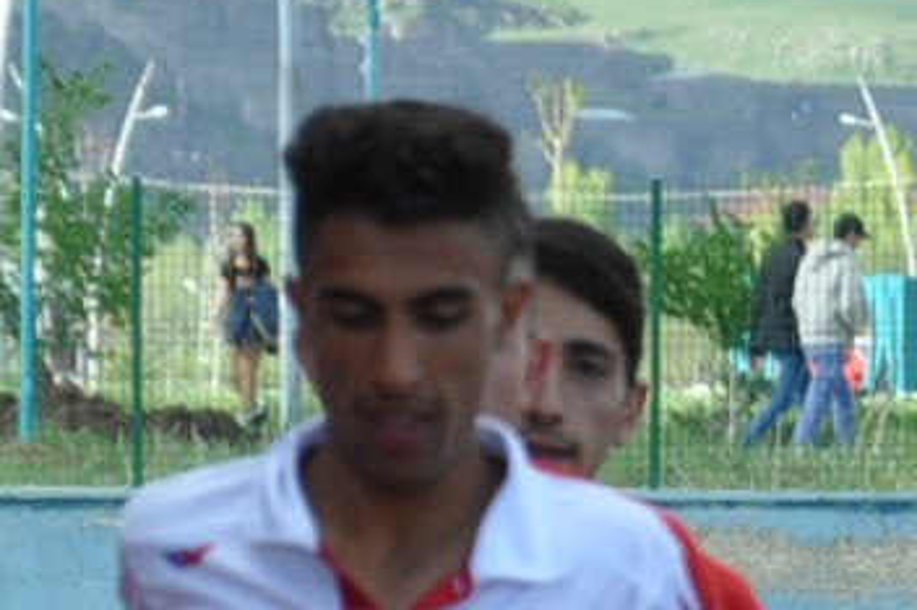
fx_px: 24431
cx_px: 854
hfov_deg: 2.1
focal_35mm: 960
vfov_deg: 1.4
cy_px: 1423
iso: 200
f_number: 7.1
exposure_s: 1/200
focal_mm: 105
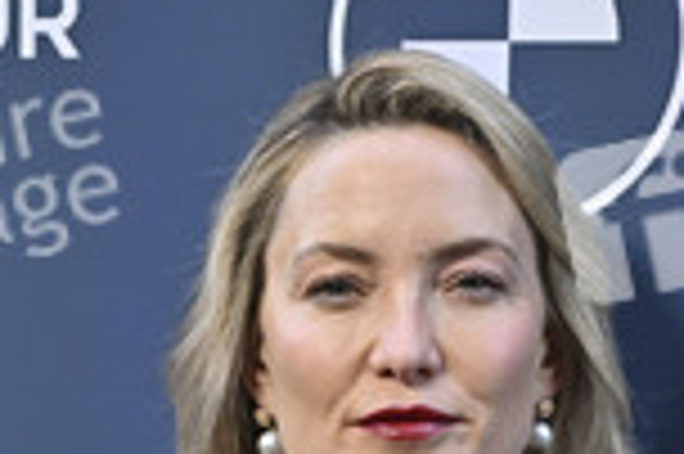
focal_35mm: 197
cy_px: 872
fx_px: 3739
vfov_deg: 6.8
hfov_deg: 10.5
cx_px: 378
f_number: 6.3
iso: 2000
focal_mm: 75
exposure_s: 1/320
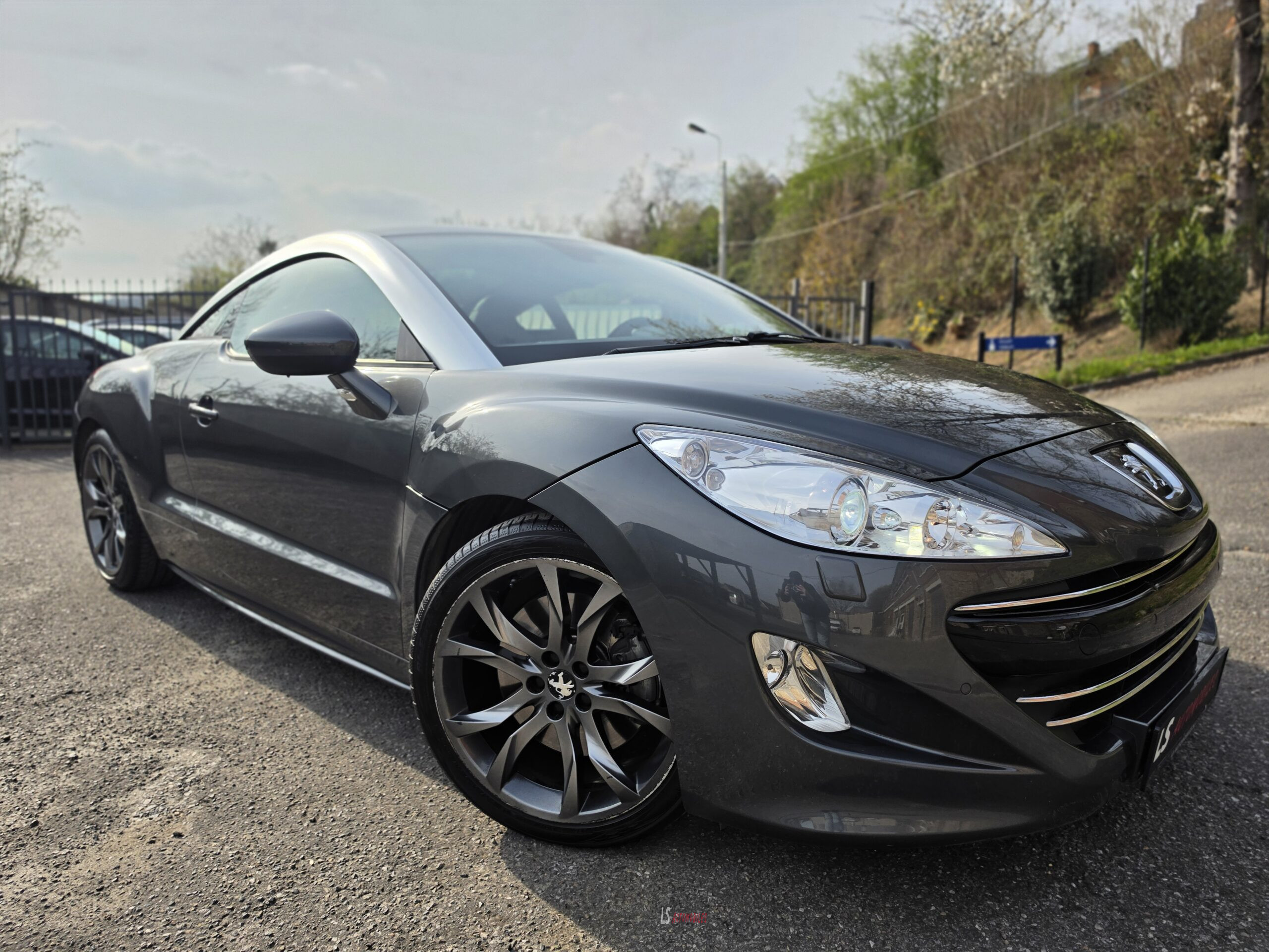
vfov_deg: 58.9
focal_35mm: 23
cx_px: 634
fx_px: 843
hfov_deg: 73.9
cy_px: 476
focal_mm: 6.5
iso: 40
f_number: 1.4
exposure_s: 1/7939
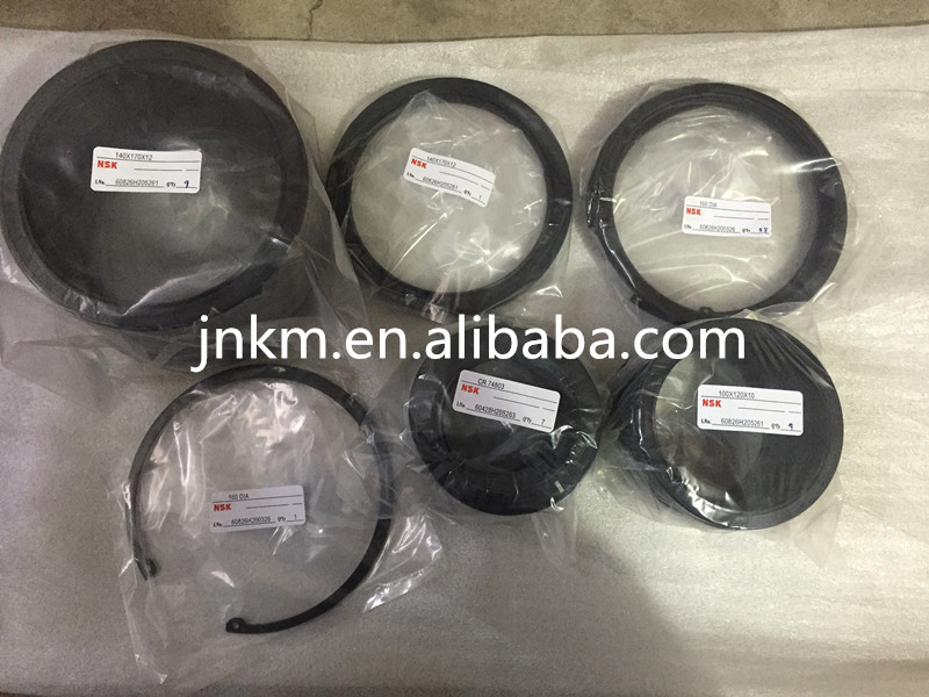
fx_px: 778
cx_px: 464
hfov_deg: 61.7
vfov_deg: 48.2
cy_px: 348
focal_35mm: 29
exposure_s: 1/17
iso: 250
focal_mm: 4.15
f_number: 2.2
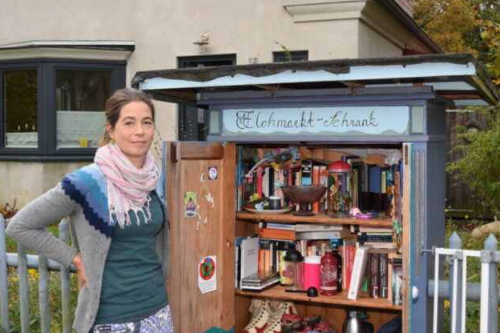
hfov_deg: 40.6
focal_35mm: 49
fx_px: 674
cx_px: 274
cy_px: 154
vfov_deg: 27.8
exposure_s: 1/125
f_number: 5.6
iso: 450
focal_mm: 29
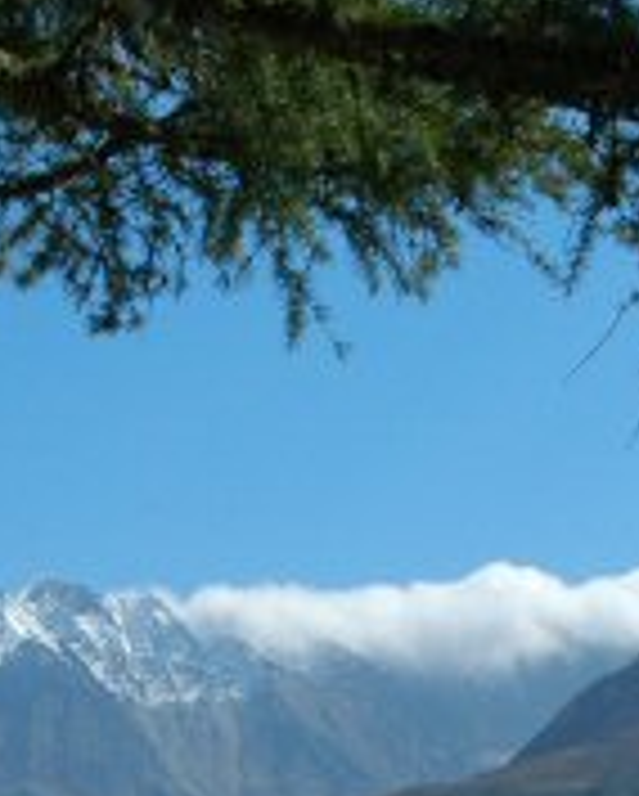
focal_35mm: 151
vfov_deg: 12.6
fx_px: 3563
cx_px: 144
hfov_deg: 10.2
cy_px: 729
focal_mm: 38
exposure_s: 1/125
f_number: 16
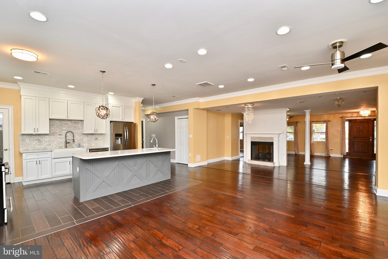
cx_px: 194
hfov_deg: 100.4
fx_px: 162
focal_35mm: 15
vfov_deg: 77.3
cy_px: 130
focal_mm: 10
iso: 320
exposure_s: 1/25
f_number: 7.1
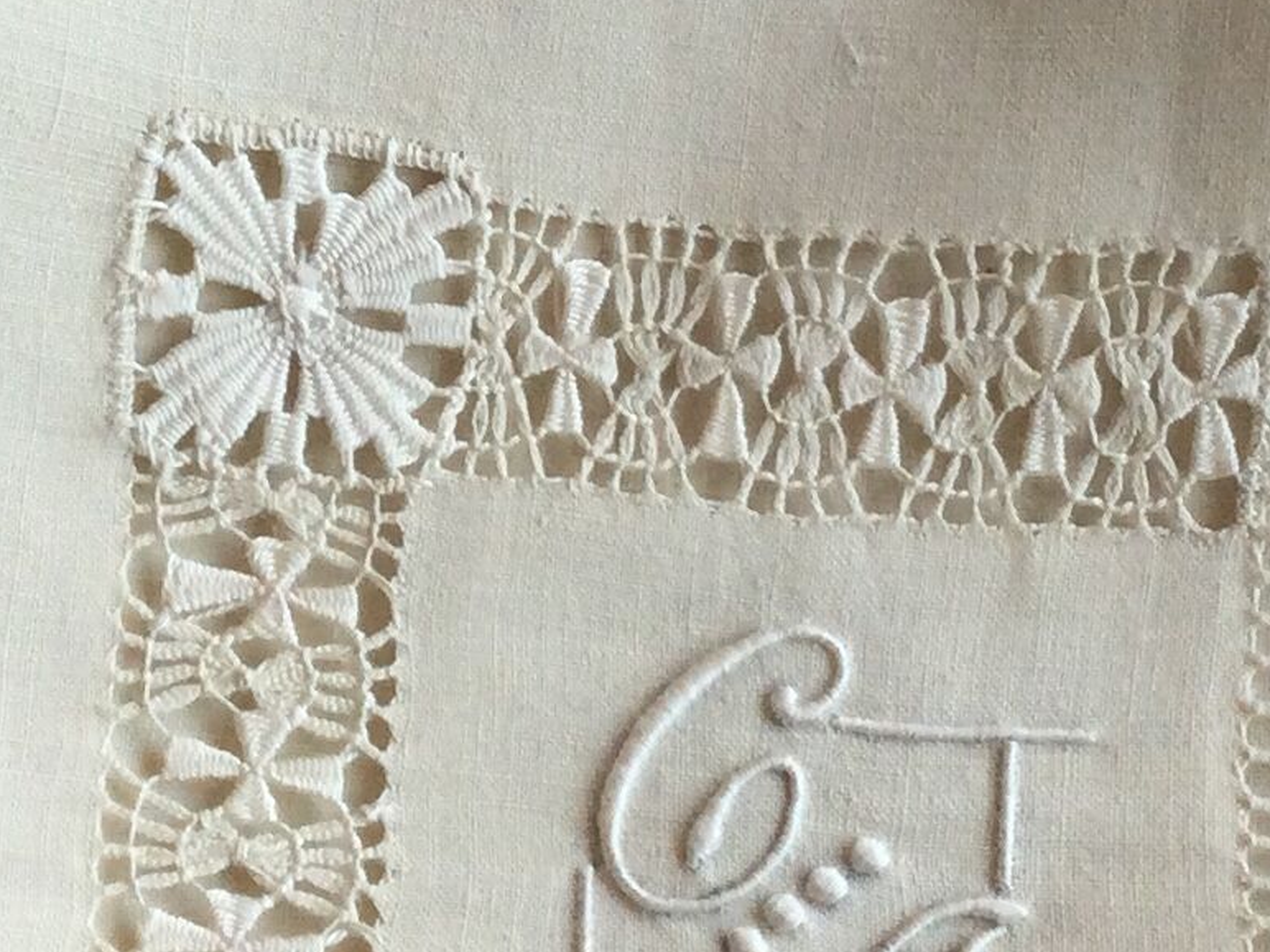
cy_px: 46
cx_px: 405
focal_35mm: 131
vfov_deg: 11.2
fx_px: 4806
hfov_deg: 15.0
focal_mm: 3.3
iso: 40
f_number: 2.4
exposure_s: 1/100
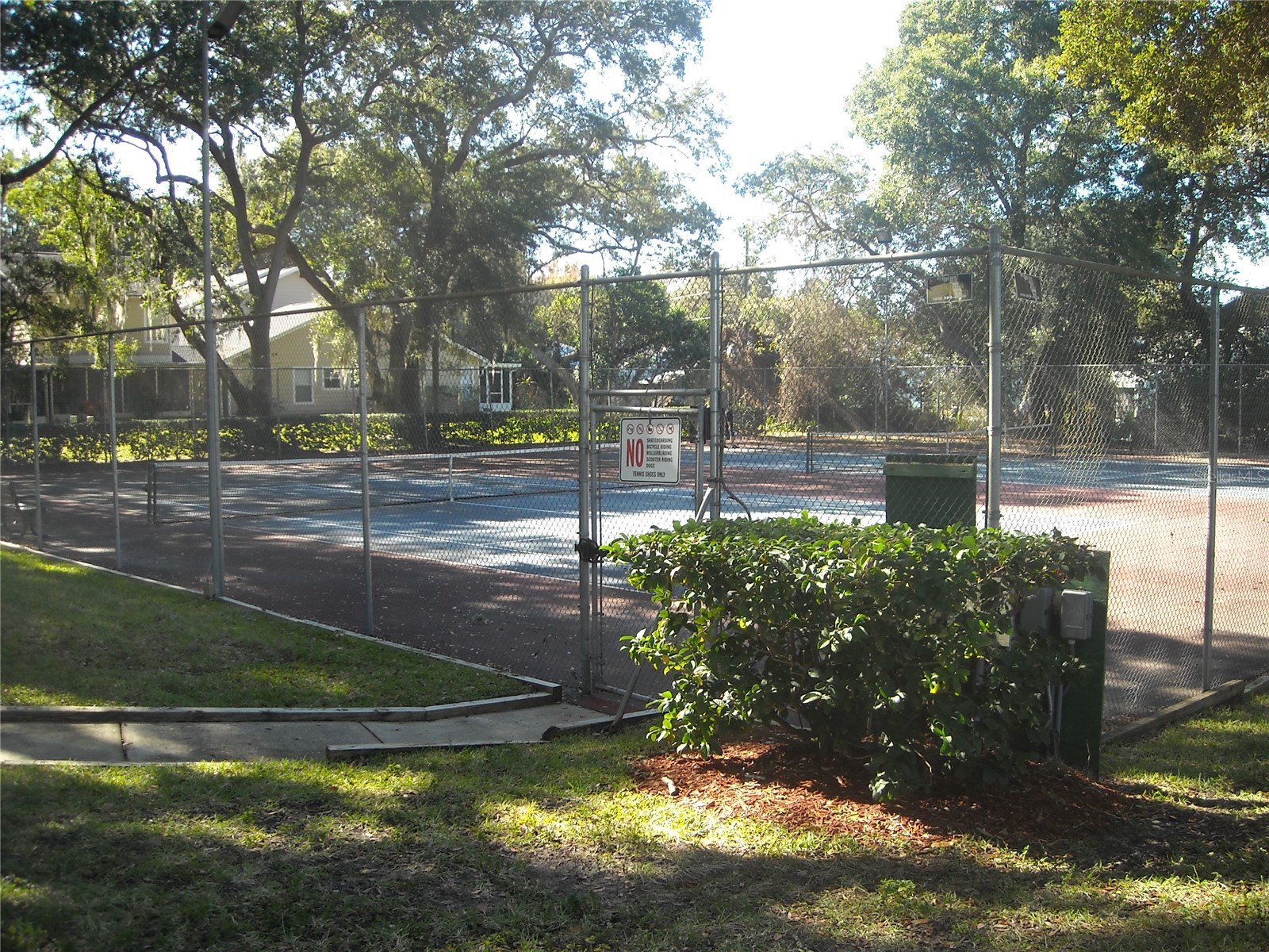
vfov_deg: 40.7
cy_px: 476
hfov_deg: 52.6
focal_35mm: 35
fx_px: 1283
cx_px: 634
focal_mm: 5.7
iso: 64
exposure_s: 1/129
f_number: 2.8
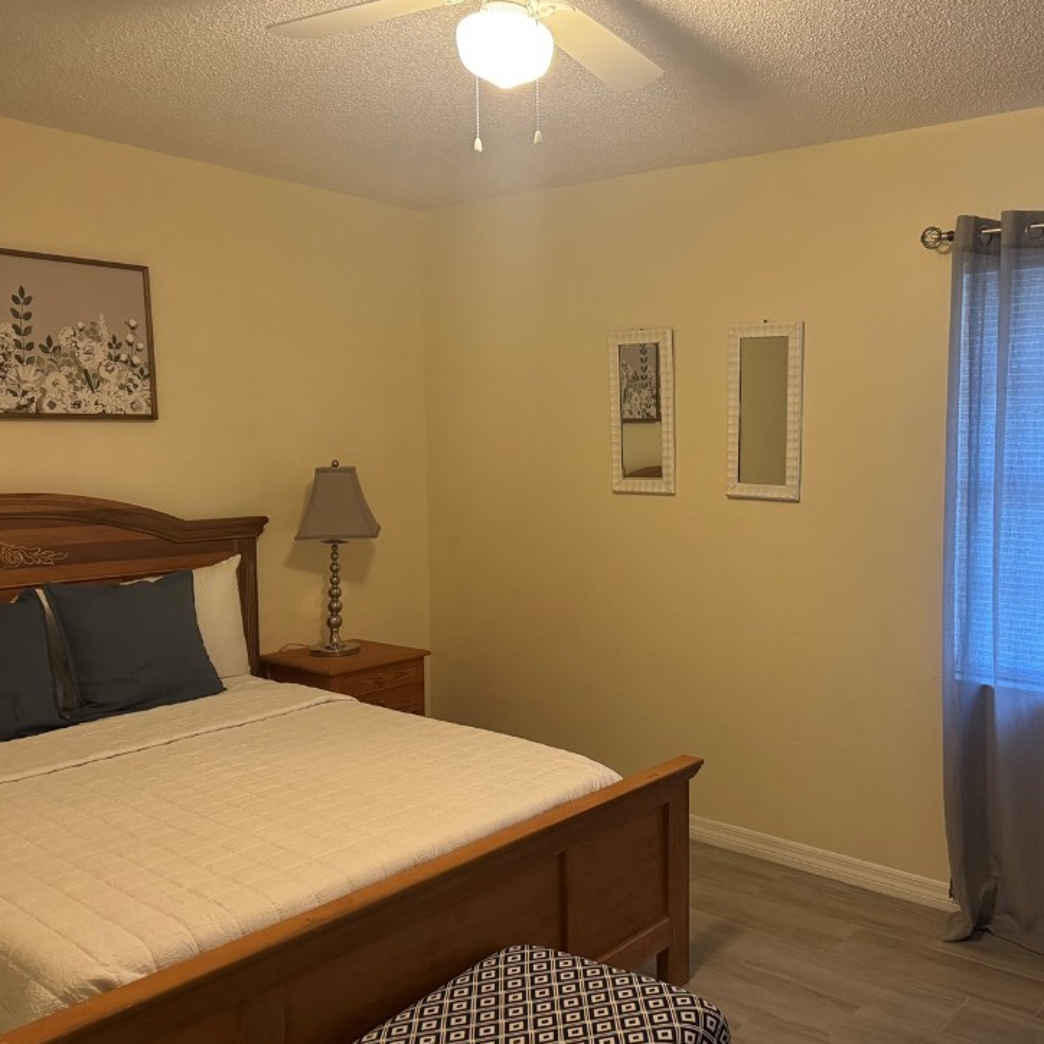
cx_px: 724
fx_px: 1024
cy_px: 535
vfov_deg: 54.0
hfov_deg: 52.6
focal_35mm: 30
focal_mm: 6.76
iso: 320
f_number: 1.78
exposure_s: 1/60
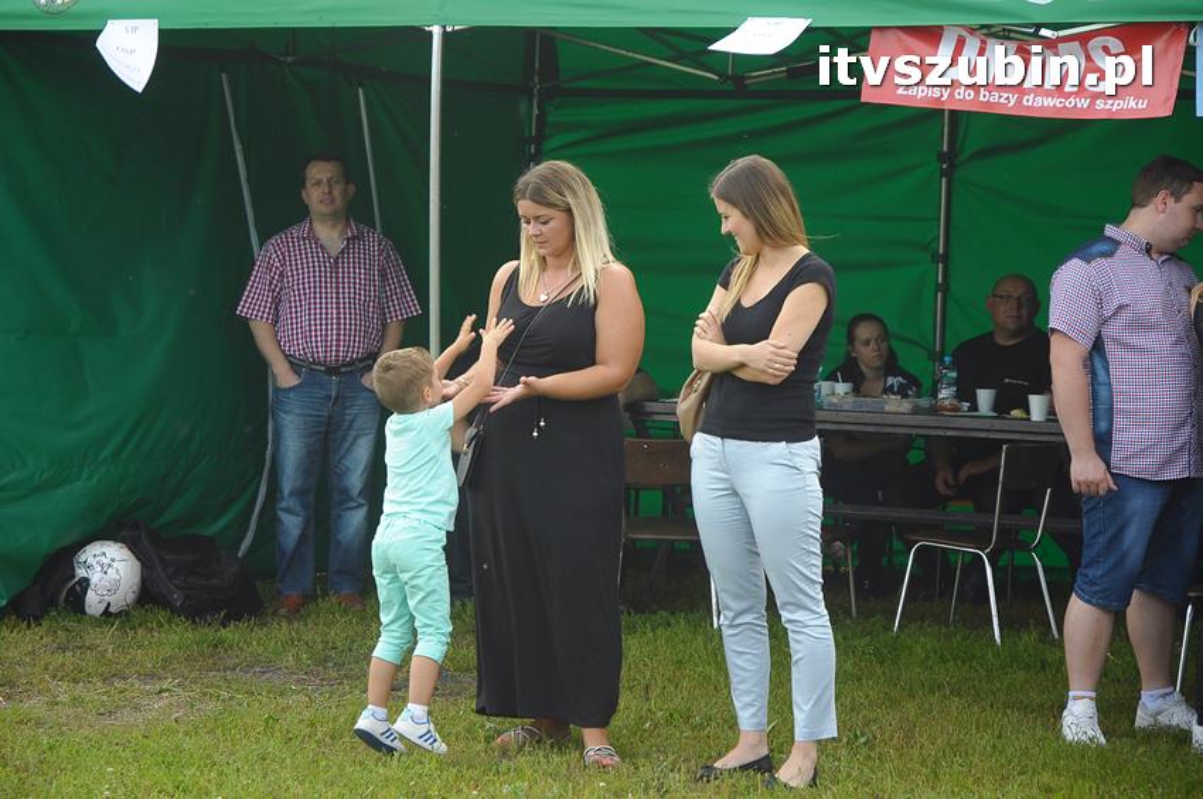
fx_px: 3505
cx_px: 602
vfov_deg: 13.0
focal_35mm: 105
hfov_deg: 19.5
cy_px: 400
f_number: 4.5
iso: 400
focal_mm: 70
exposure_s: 1/400
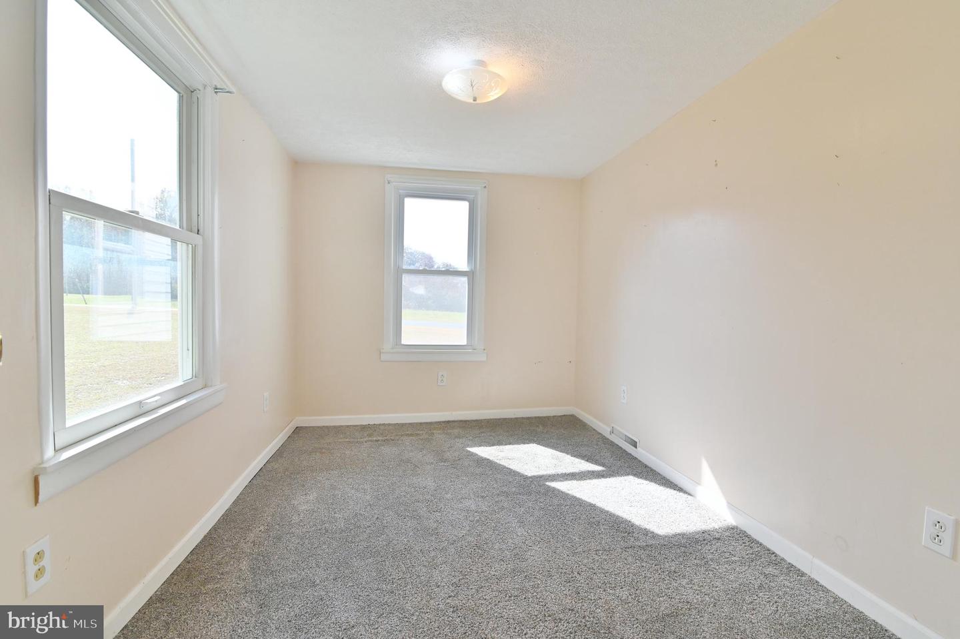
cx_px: 480
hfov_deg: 96.8
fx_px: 426
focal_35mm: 16
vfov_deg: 73.7
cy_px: 320
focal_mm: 16
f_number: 8
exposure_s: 1/200
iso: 250
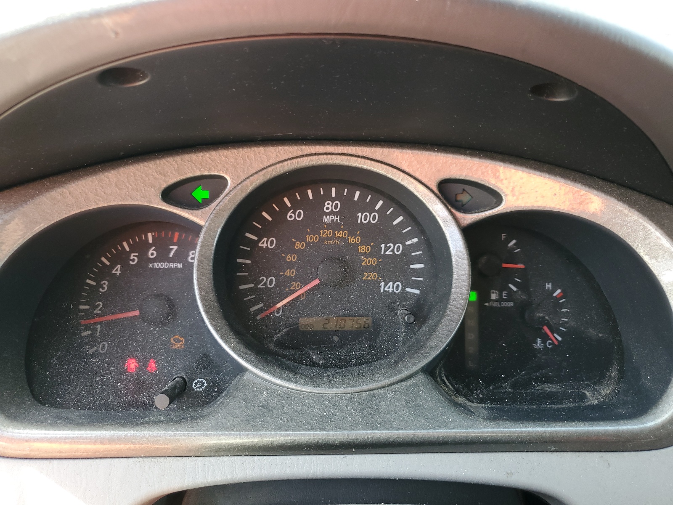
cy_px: 252
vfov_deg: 53.1
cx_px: 336
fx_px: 505
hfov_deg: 67.3
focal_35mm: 26
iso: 68
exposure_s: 1/120
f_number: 1.5
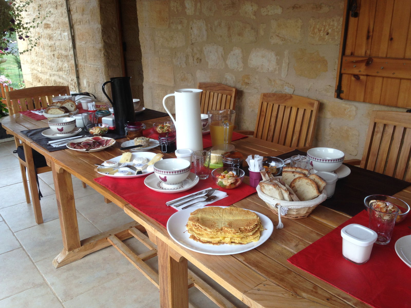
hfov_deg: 55.4
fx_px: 392
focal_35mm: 33
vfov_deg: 42.9
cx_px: 206
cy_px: 154
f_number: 2.4
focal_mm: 4.12
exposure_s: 1/60
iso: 50
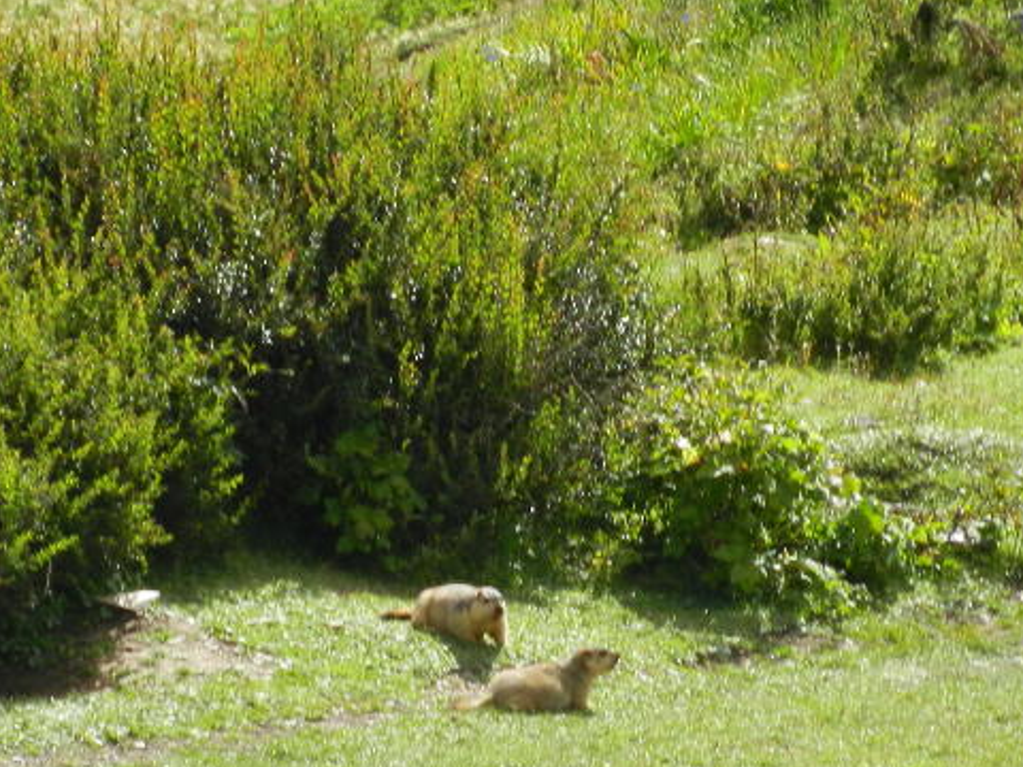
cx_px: 441
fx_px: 22165
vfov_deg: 2.0
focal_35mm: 750
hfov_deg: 2.6
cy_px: 531
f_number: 5.9
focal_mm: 81
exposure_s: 1/320
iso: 160
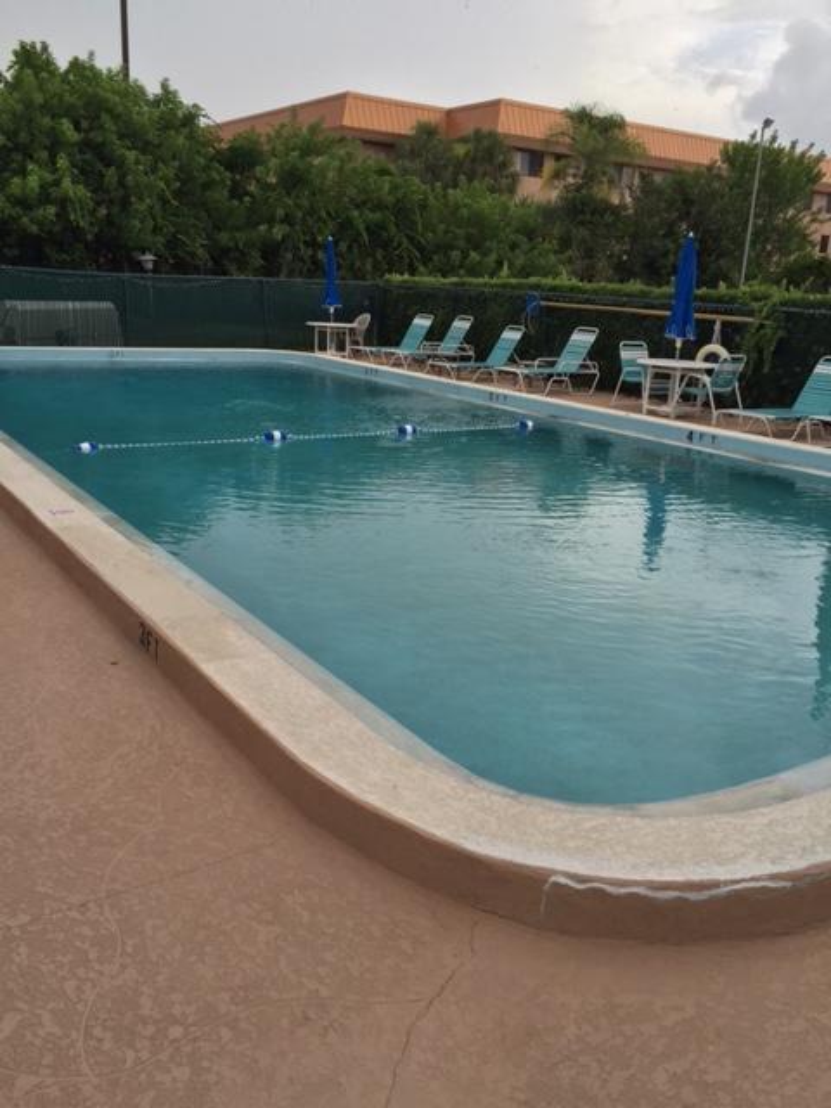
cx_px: 416
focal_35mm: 29
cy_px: 554
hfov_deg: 48.2
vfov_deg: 61.7
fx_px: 928
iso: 32
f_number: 2.2
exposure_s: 1/549
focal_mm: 4.15
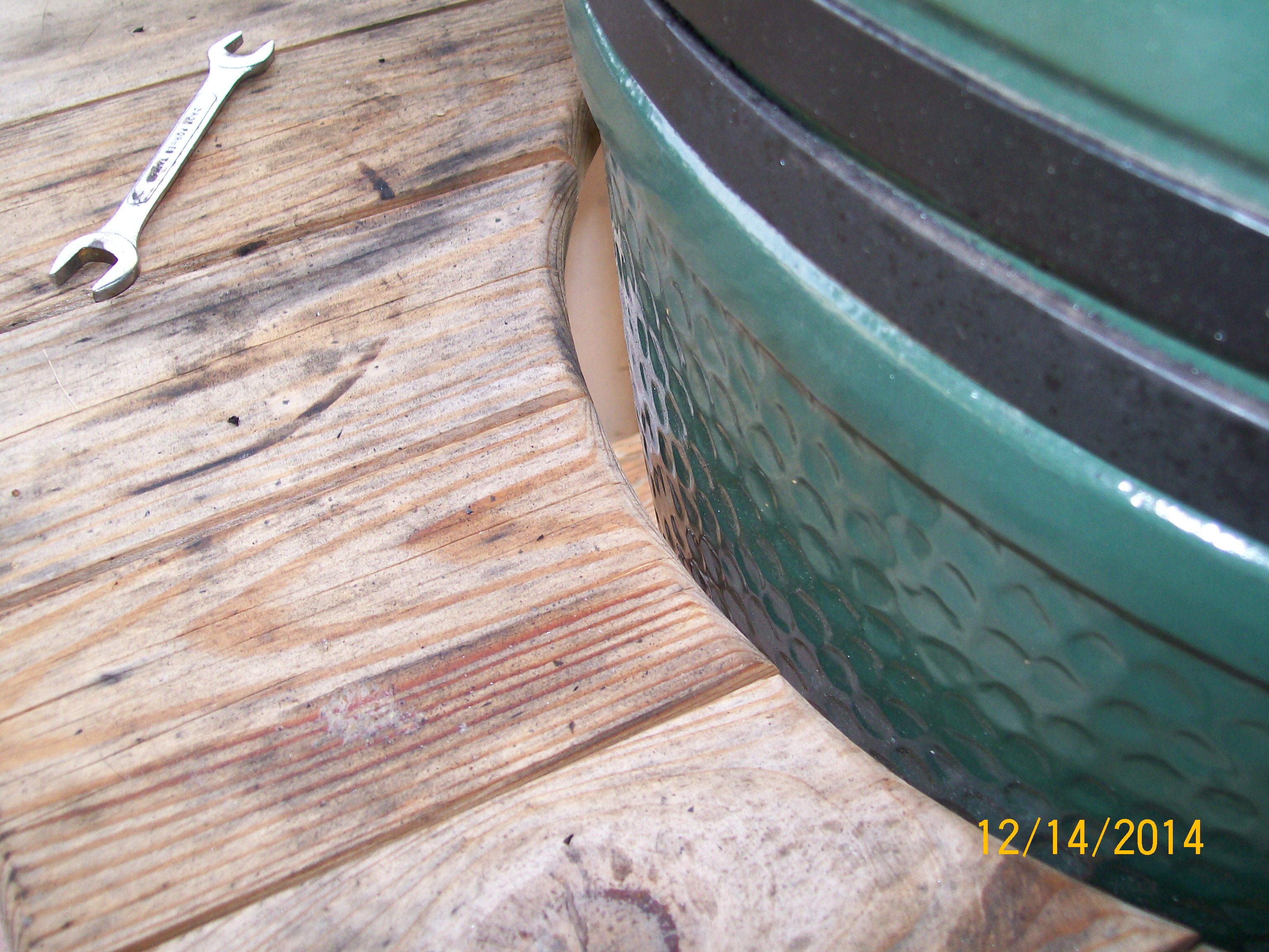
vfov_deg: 39.7
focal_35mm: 36
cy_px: 476
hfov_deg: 51.4
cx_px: 634
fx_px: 1320
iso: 80
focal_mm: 6
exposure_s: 1/64
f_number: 2.7
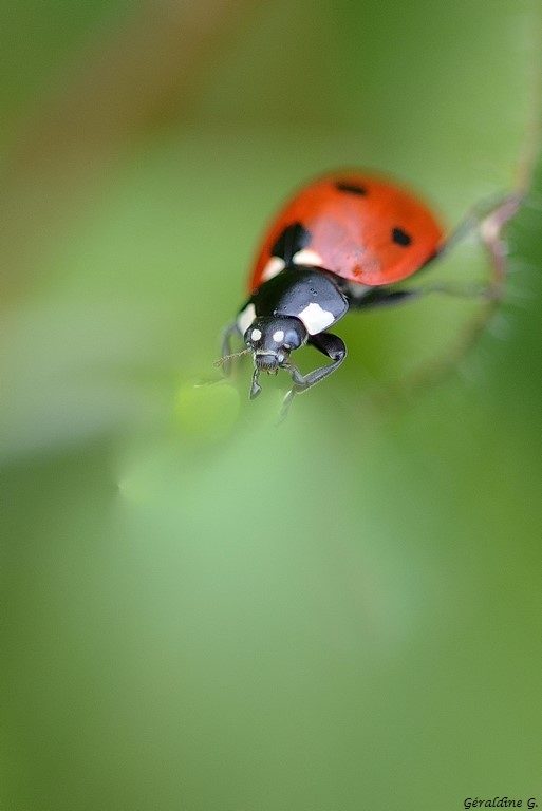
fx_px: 3552
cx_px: 271
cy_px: 406
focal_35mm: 158
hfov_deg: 8.7
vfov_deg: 13.0
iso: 400
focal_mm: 105
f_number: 4.5
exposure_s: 1/1000
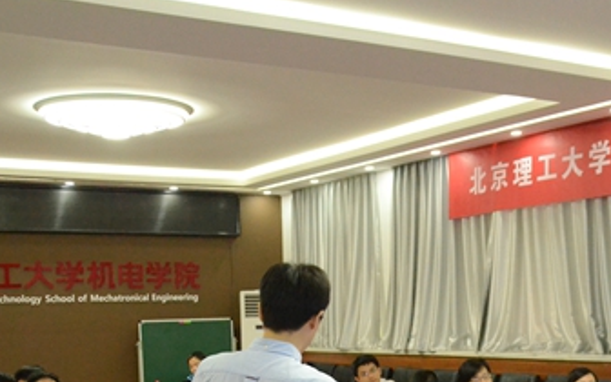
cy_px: 377
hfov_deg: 31.5
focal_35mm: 64
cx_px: 453
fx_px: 1066
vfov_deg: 19.7
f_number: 4.5
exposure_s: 1/250
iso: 5000
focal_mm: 22
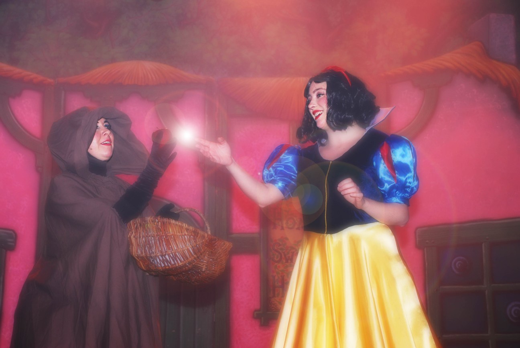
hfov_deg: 27.0
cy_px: 174
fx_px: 1084
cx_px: 260
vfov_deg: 18.2
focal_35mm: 75
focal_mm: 50
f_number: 5
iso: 200
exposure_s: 1/100
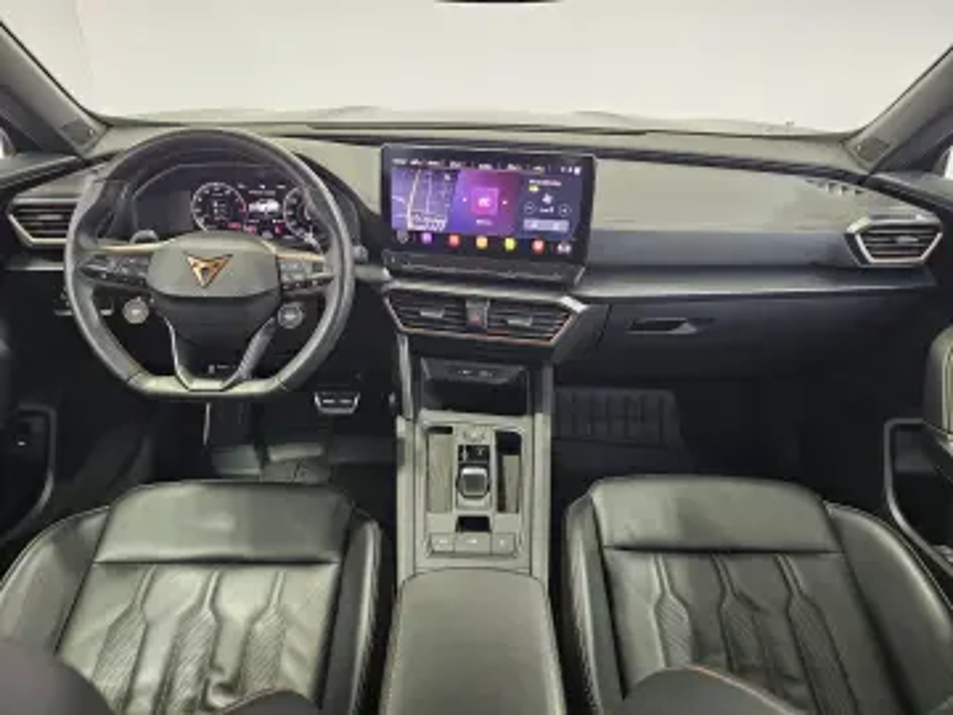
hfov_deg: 73.9
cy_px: 358
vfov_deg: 58.9
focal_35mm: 23
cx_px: 476
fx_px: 633
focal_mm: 6.3
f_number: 1.7
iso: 250
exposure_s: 1/51.3
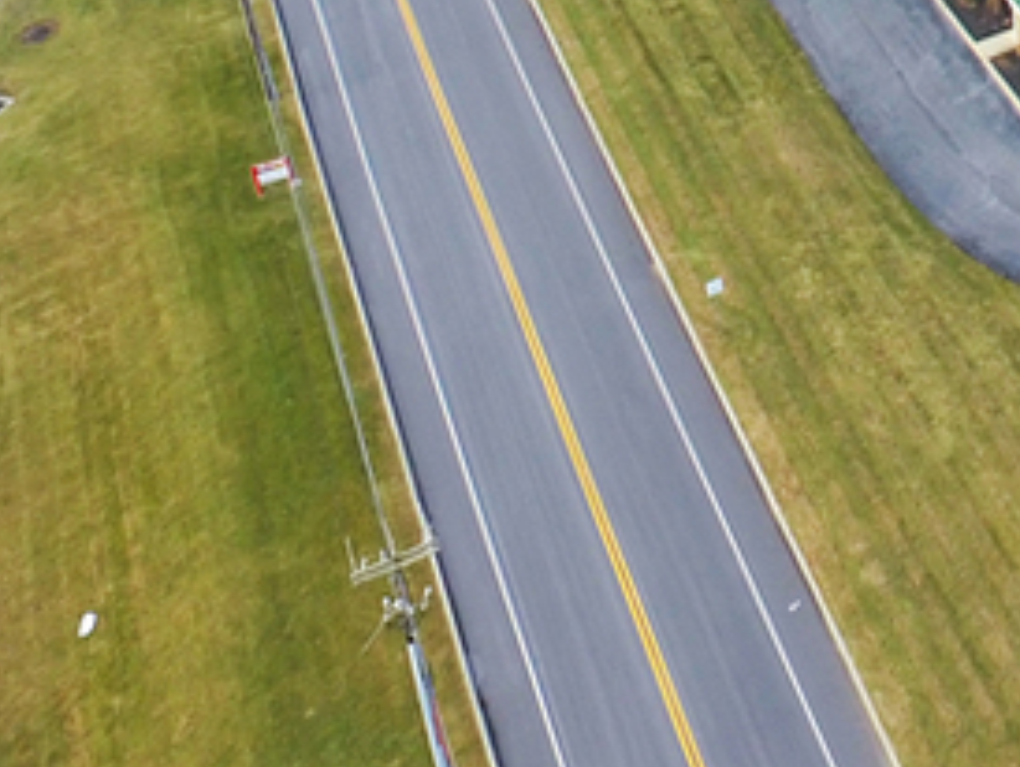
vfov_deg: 18.1
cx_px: 1255
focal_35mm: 70
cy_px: -473
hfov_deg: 24.8
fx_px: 2064
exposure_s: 1/428
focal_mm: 3.61
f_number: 2.8
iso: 100
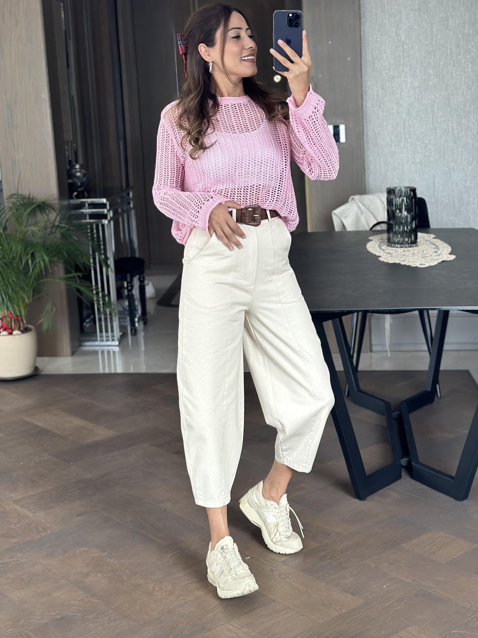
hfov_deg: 26.1
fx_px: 1031
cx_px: 265
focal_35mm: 56
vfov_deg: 34.3
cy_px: 283
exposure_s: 1/121
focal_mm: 6.86
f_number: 1.78
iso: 125
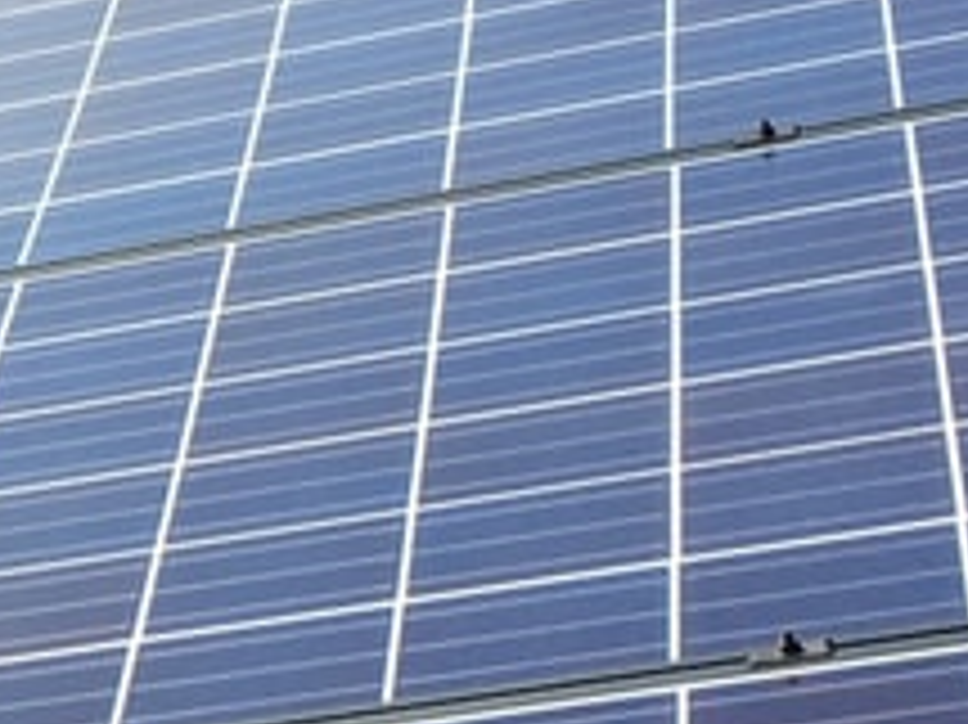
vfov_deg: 8.1
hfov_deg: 10.3
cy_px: 1030
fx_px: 5031
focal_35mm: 180
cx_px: -804
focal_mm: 4.15
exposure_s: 1/845
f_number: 2.2
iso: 25
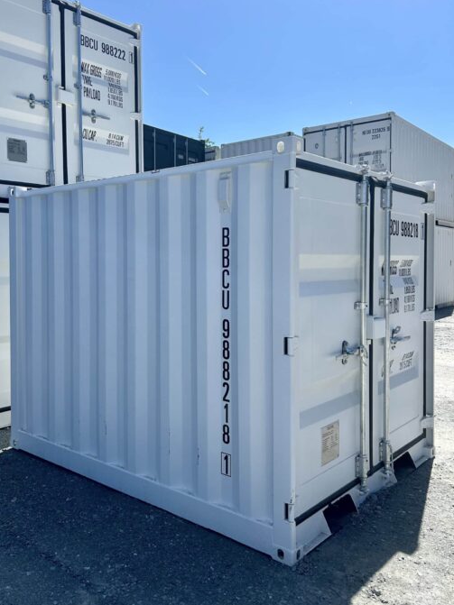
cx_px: 184
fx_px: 542
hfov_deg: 45.2
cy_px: 272
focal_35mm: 31
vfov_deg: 58.2
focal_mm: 5.7
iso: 50
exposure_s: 1/4831
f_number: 1.5
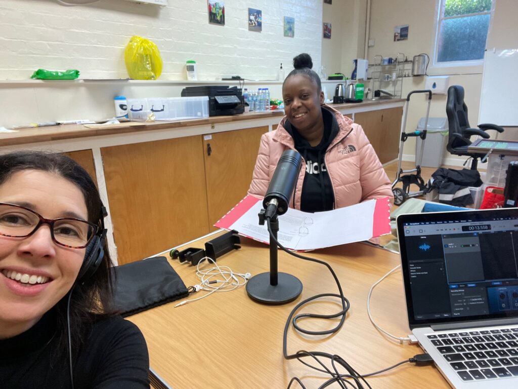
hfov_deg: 73.9
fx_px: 344
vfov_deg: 58.9
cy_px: 194
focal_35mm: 23
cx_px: 259
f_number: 2.2
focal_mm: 2.71
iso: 100
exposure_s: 1/50
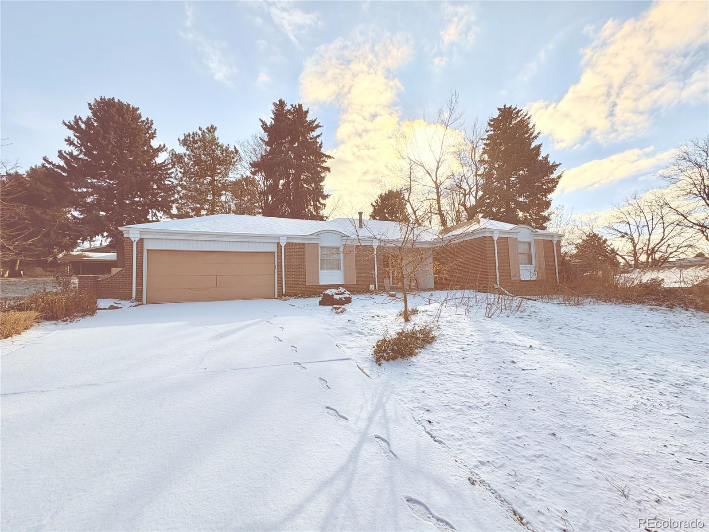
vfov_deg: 85.7
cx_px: 354
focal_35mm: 14
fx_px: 287
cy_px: 266
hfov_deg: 102.1
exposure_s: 1/2770
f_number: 2.2
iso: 64
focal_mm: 2.22
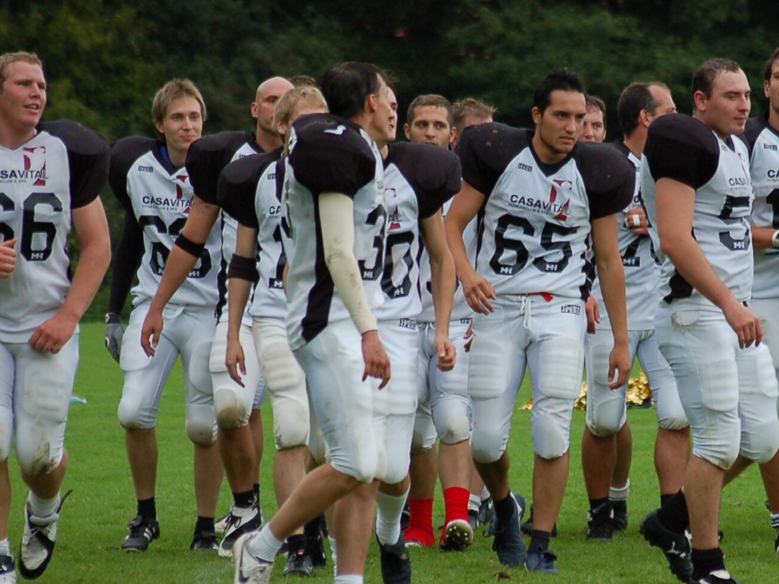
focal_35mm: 366
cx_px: 573
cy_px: 336
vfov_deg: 4.1
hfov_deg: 5.4
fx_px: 8238
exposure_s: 1/500
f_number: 4.5
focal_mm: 150
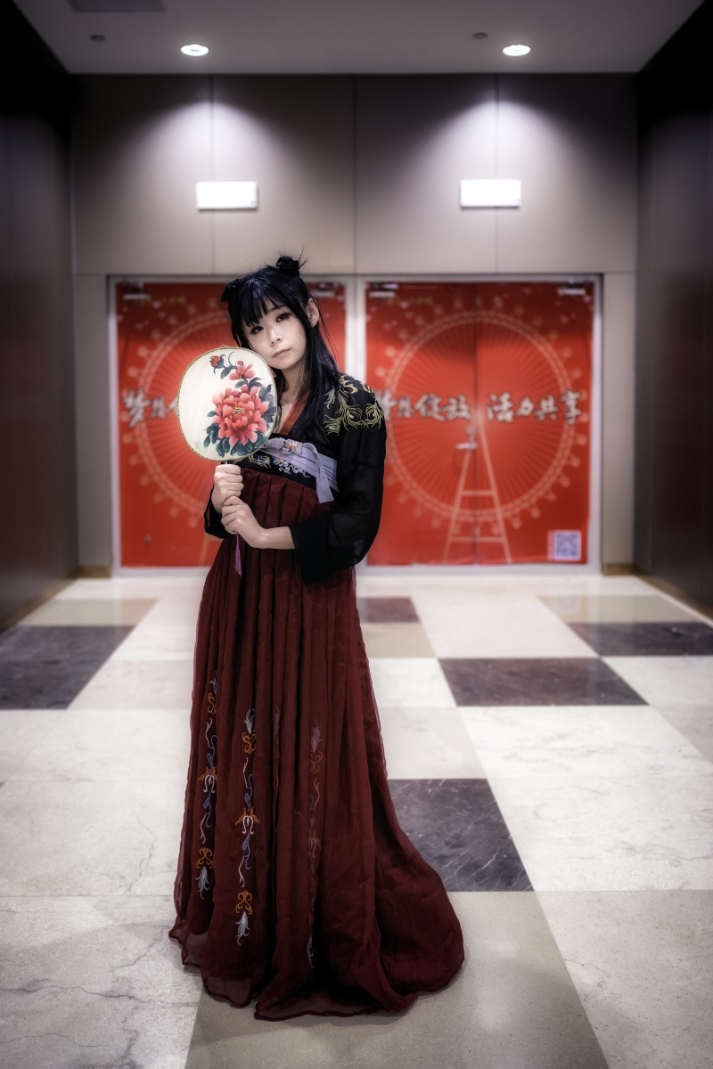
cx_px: 356
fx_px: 1040
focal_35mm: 35
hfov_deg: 37.9
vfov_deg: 54.4
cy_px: 534
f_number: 2
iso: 500
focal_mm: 35
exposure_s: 1/100
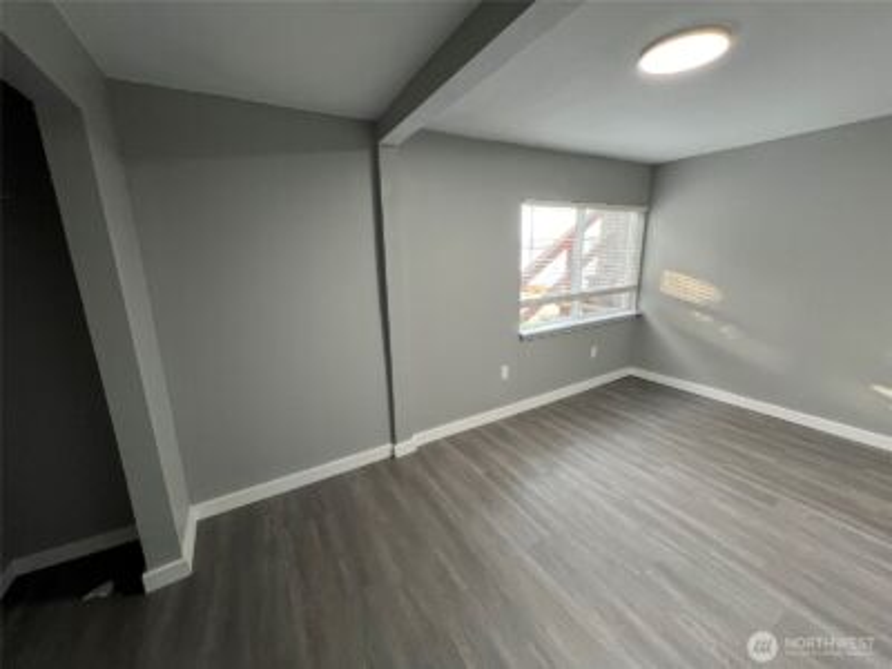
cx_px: 446
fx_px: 335
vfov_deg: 89.9
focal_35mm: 13
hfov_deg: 106.2
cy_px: 334
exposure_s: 1/60
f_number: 1.8
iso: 200
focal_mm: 1.57
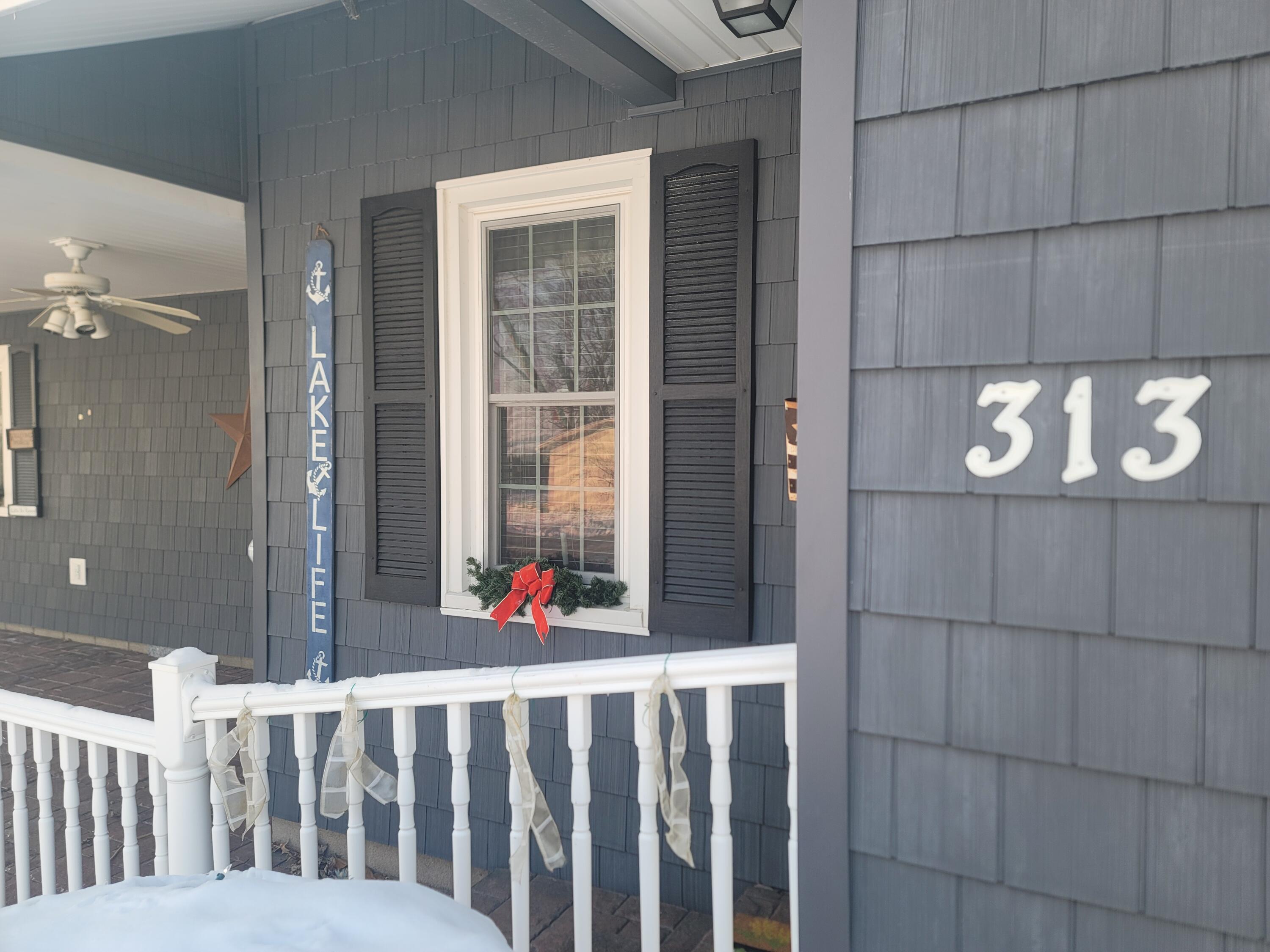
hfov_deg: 69.4
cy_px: 476
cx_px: 635
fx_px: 917
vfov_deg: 54.9
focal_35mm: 25
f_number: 1.8
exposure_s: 1/120
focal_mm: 7
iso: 20
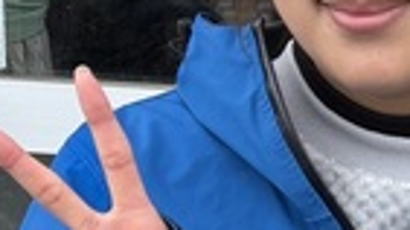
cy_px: 608
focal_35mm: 172
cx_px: 567
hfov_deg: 12.1
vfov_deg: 6.6
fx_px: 1868
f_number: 1.6
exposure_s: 1/1139
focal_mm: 5.96
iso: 50
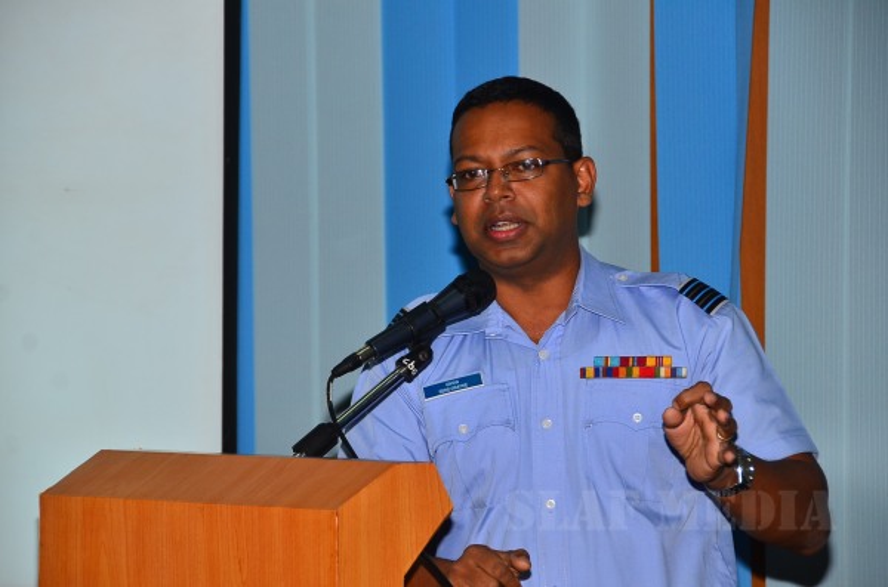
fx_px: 4134
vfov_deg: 8.1
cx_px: 444
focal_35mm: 168
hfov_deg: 12.3
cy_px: 294
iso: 250
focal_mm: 112
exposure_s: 1/80
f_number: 5.6
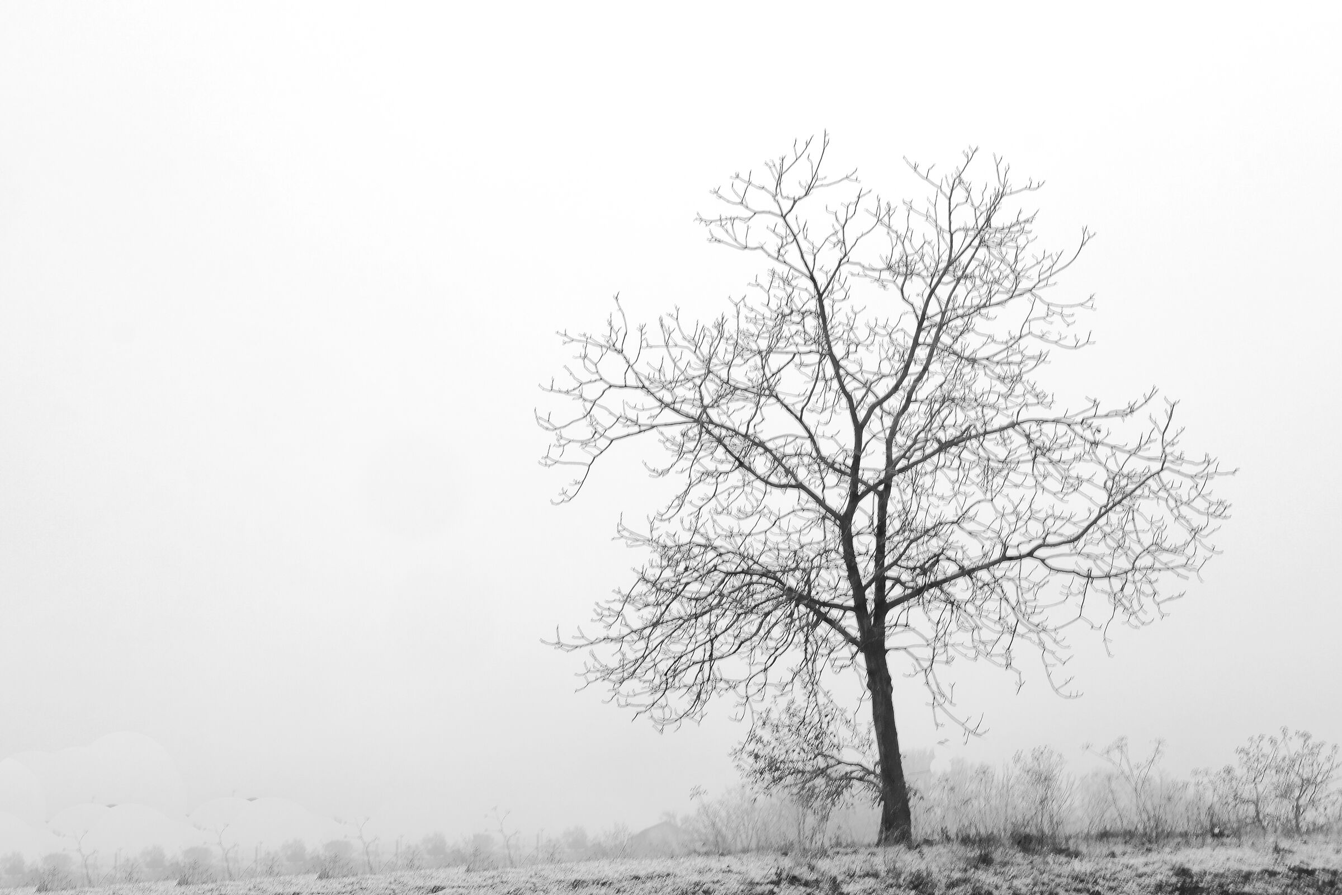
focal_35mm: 53
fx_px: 1976
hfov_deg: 37.5
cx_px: 671
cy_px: 448
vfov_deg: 25.5
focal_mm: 35
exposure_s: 1/8
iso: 400
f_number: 11
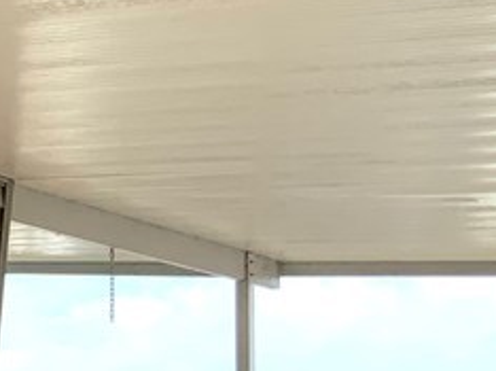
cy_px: 485
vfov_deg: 11.3
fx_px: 1818
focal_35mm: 127
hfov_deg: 14.2
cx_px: -324
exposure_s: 1/709
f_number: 1.8
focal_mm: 3
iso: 16
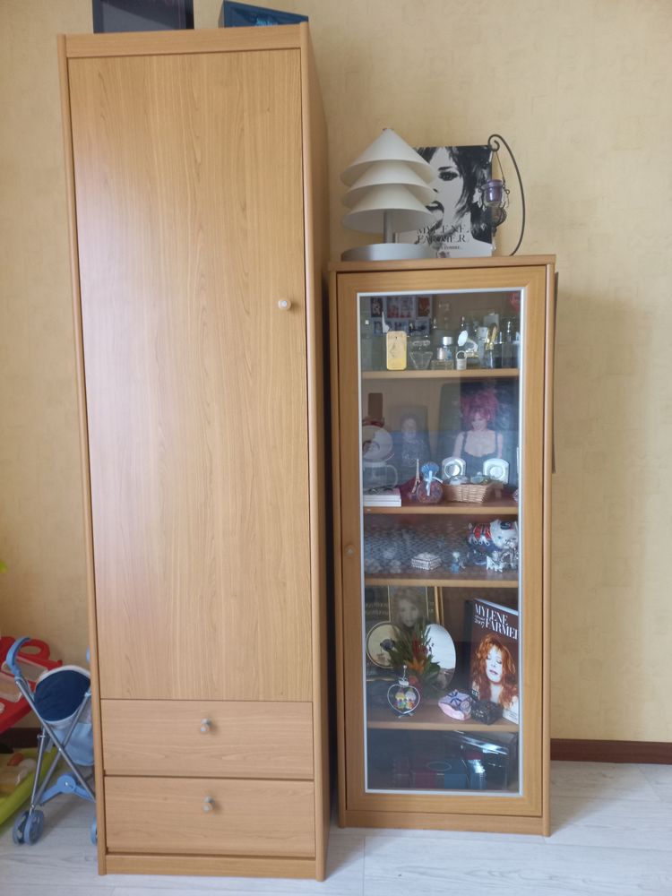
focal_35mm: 25
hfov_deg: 54.9
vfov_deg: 69.4
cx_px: 336
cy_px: 448
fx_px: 647
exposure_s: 1/25
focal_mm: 4.6
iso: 400
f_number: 1.8
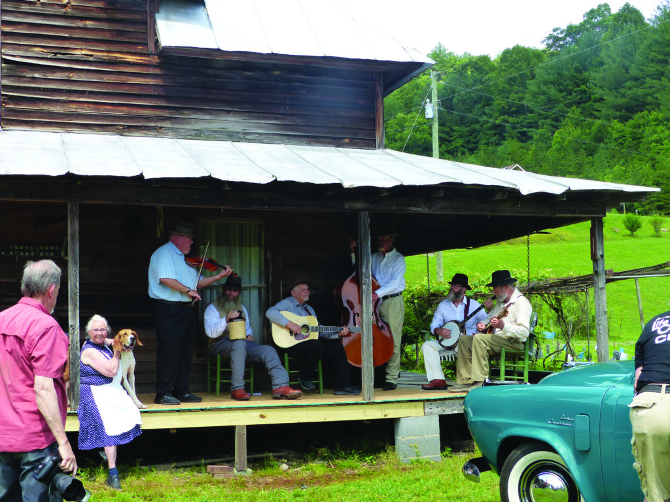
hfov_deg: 38.2
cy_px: 251
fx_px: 968
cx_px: 335
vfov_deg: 29.1
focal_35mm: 50
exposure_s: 1/320
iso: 160
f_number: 4
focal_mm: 9.1
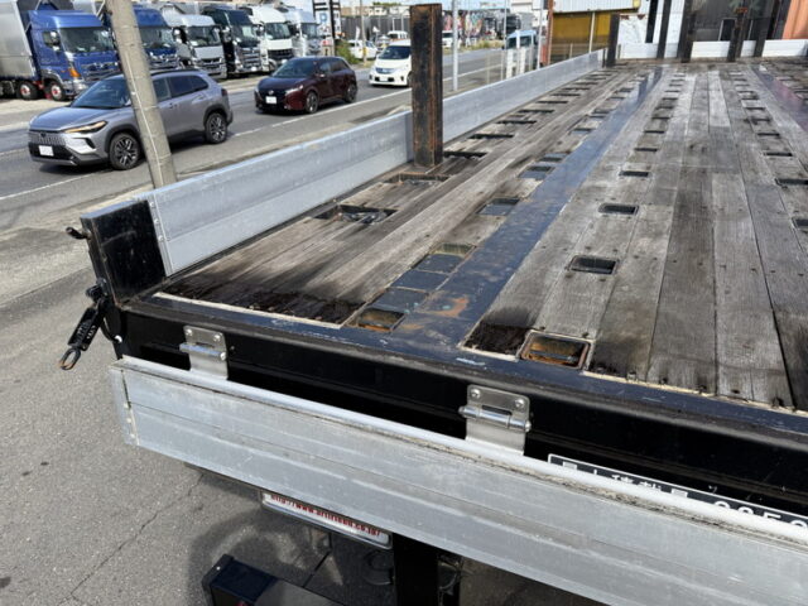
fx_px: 560
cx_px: 404
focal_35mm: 24
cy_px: 303
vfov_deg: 56.8
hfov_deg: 71.6
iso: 80
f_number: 1.78
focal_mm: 6.76
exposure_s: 1/2169
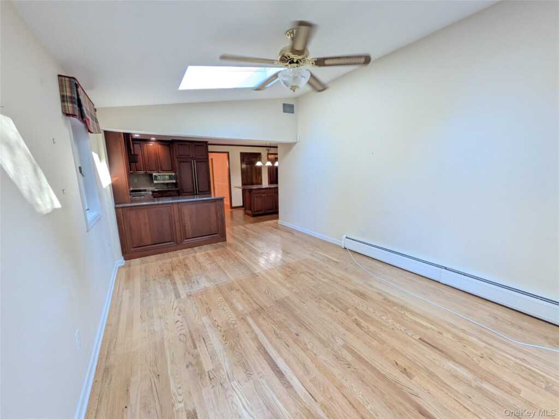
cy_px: 210
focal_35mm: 14
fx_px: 226
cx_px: 280
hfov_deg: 102.1
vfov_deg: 85.7
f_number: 2.2
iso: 72
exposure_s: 1/50
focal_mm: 1.83
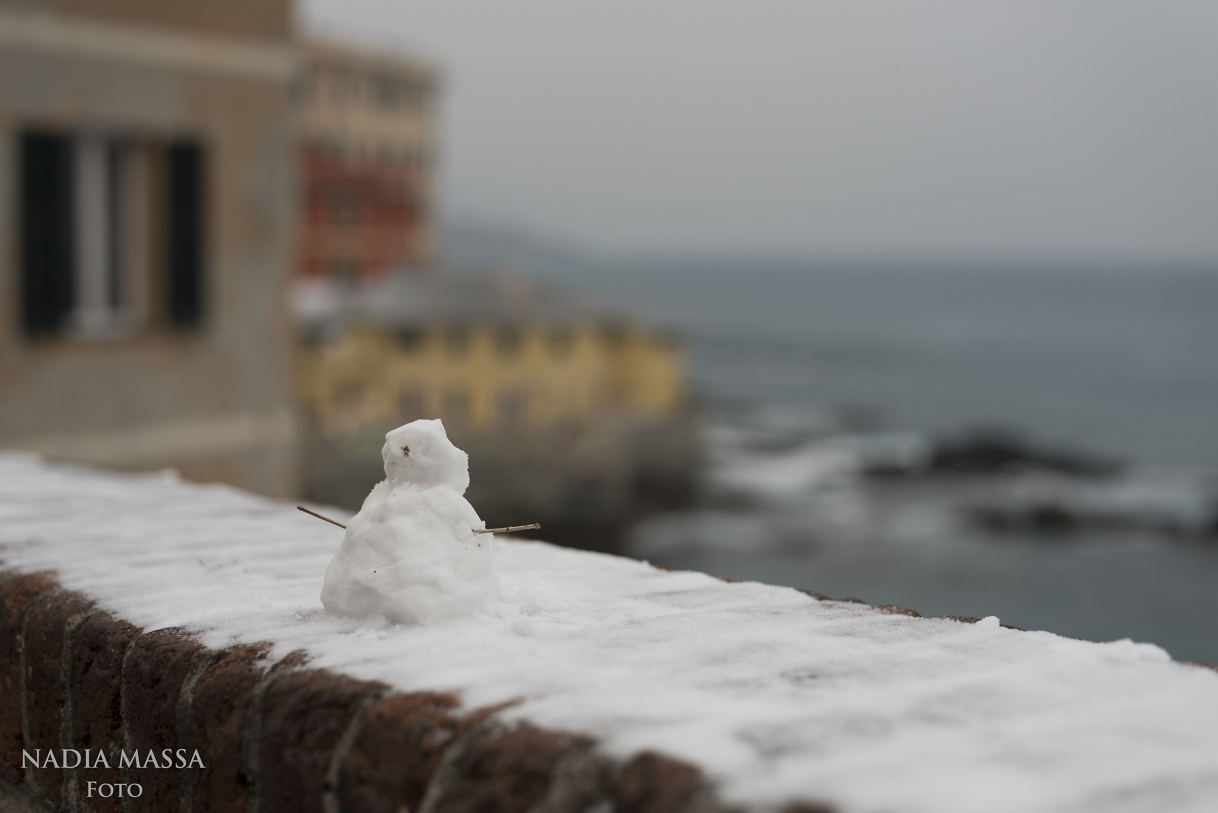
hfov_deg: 39.6
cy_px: 406
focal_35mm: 50
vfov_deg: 27.0
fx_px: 1692
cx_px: 609
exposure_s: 1/1000
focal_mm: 50
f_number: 2.8
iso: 160
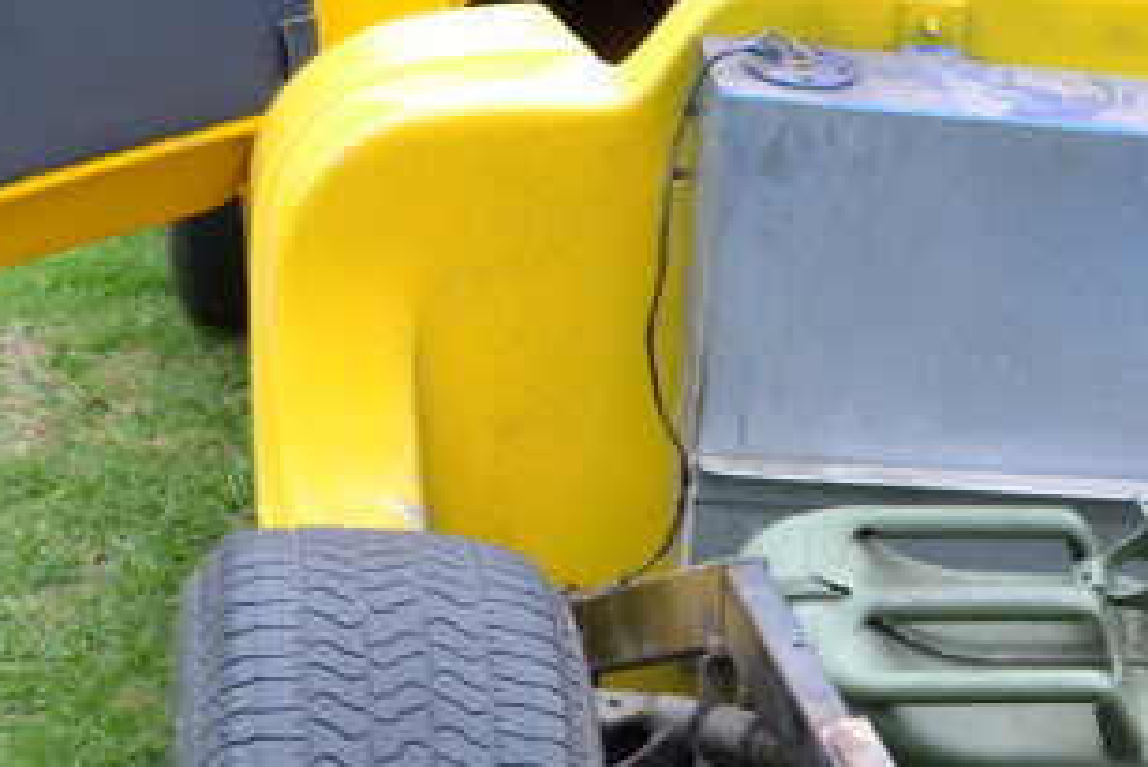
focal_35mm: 90
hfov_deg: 20.4
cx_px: 1539
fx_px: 2871
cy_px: 1152
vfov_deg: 14.2
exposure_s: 1/125
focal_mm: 18
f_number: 5.6
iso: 250
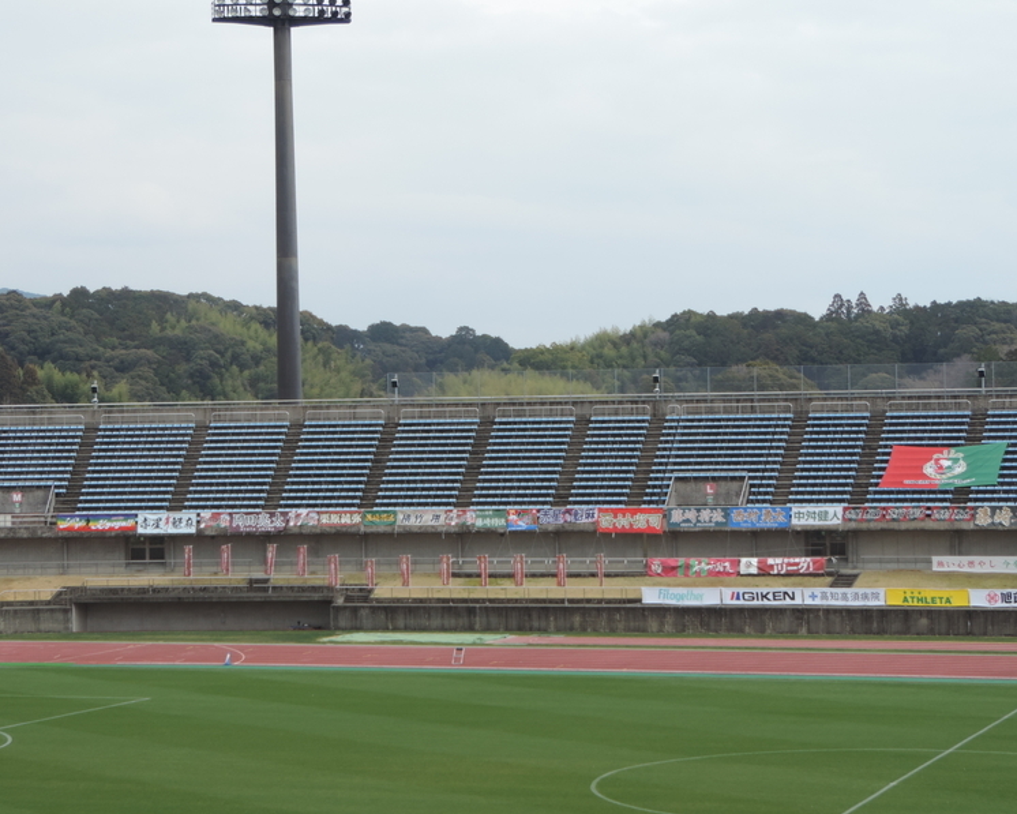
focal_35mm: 89
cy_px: 406
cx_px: 502
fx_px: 2679
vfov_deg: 17.3
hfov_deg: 21.5
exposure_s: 1/400
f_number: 4
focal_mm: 15.1
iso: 80
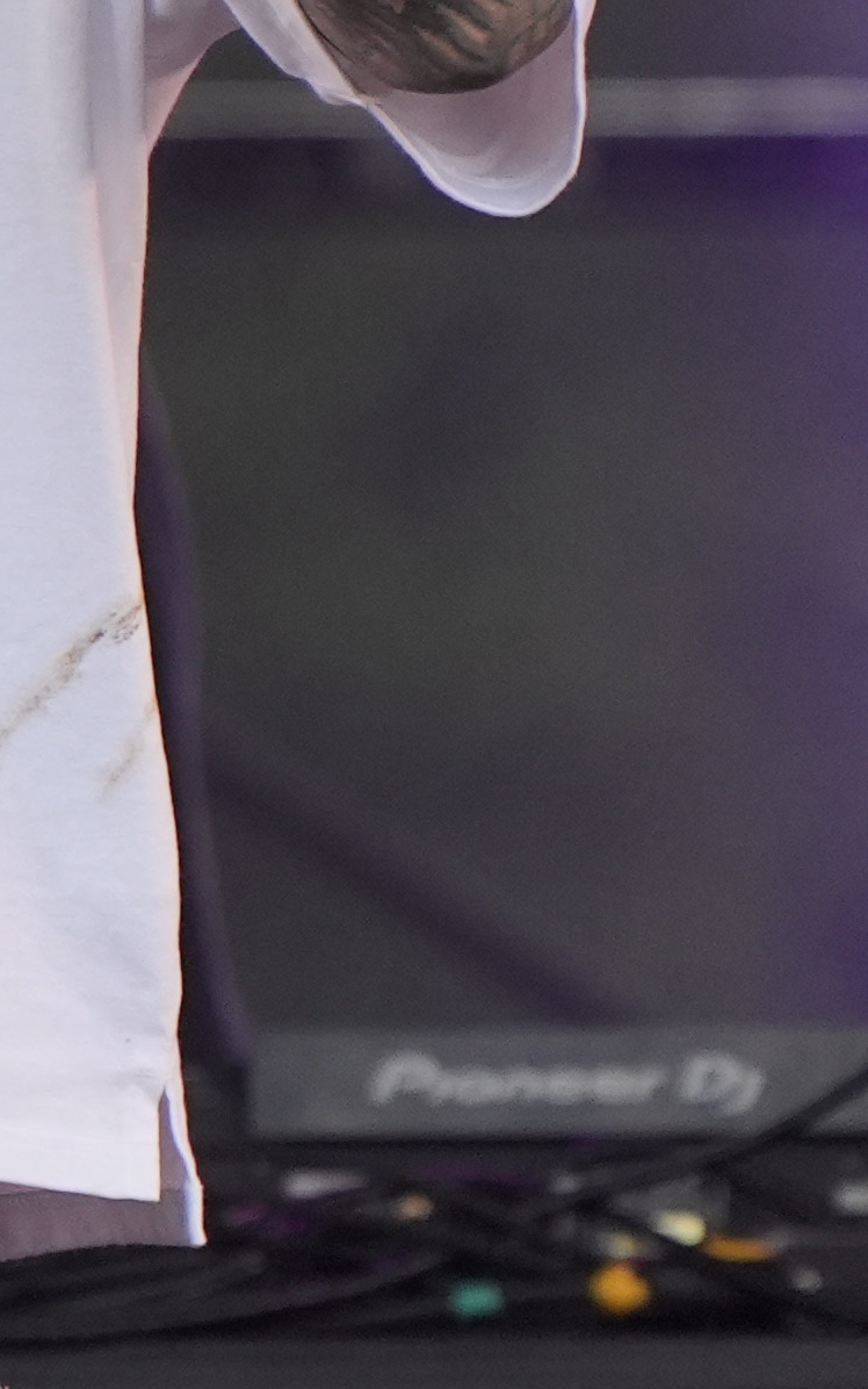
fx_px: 116028
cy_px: -159
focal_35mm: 3067
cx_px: -667
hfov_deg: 0.4
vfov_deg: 0.7
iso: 1600
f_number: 6.3
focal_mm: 600
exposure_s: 1/800
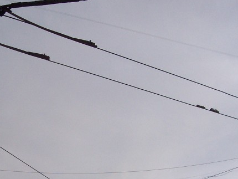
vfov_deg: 18.6
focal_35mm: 79
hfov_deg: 24.1
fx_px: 543
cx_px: 33
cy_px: 122
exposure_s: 1/739
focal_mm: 5.6
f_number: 5.1
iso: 80
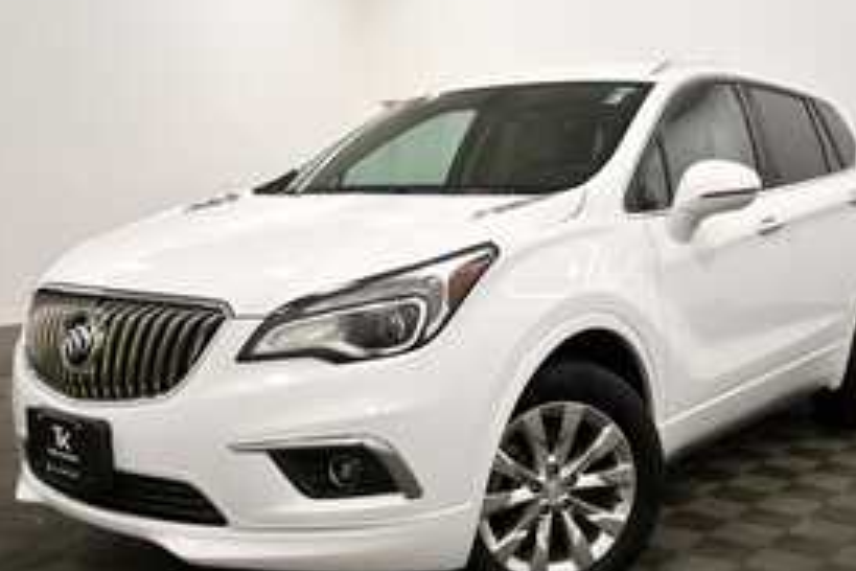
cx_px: 464
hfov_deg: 44.5
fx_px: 1046
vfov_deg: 30.4
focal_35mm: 44
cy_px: 366
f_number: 5.6
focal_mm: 20
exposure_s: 1/200
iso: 800
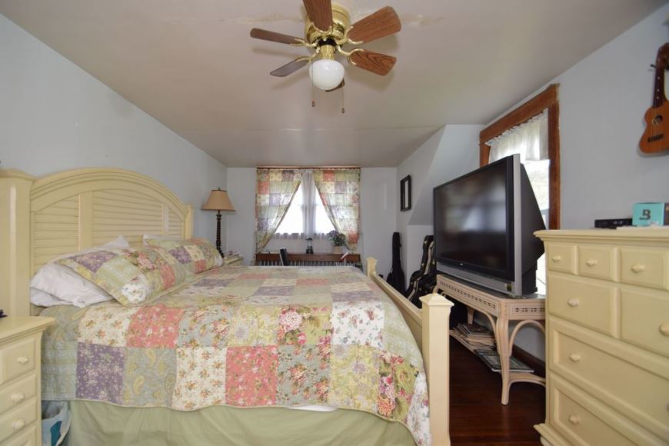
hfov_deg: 100.4
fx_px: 279
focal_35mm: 15
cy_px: 223
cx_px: 334
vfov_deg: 77.3
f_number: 3.5
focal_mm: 10
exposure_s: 1/25
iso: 250
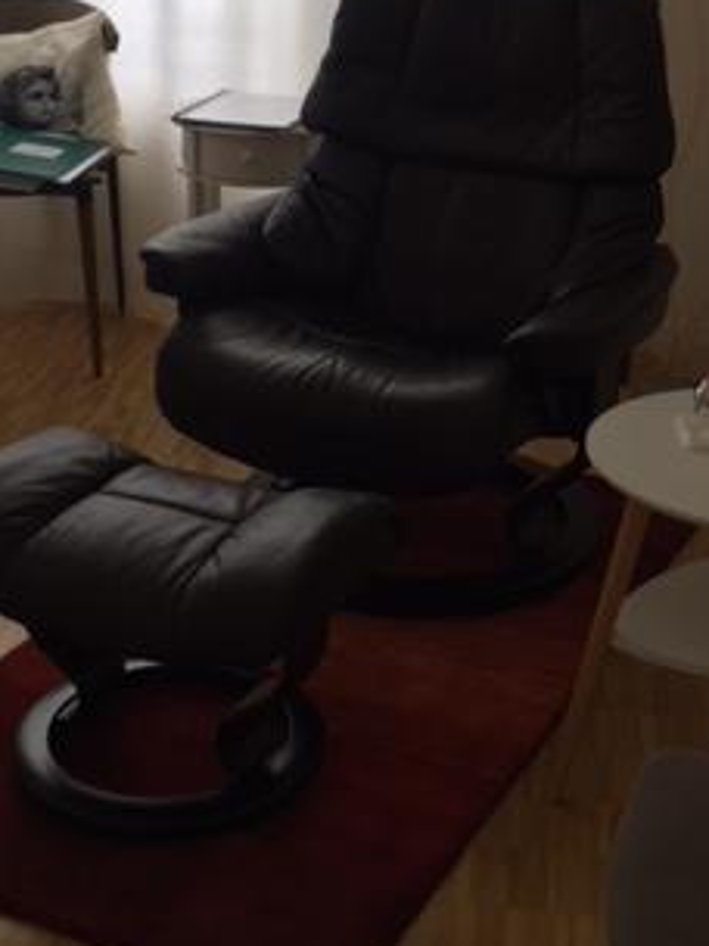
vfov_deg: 31.4
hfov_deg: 24.0
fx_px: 1666
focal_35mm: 61
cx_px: 395
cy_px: 317
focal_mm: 4.15
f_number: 2.2
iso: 32
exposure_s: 1/50
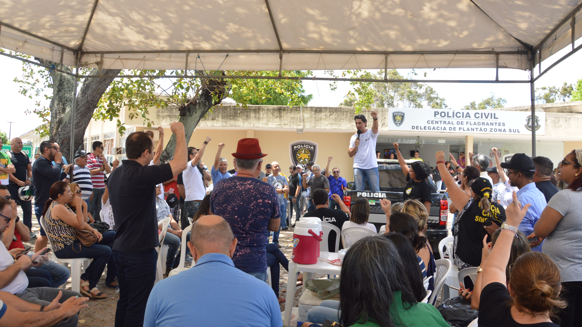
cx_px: 294
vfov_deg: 40.2
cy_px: 163
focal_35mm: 29
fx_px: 448
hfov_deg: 66.1
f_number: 8
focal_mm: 18
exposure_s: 1/200
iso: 400
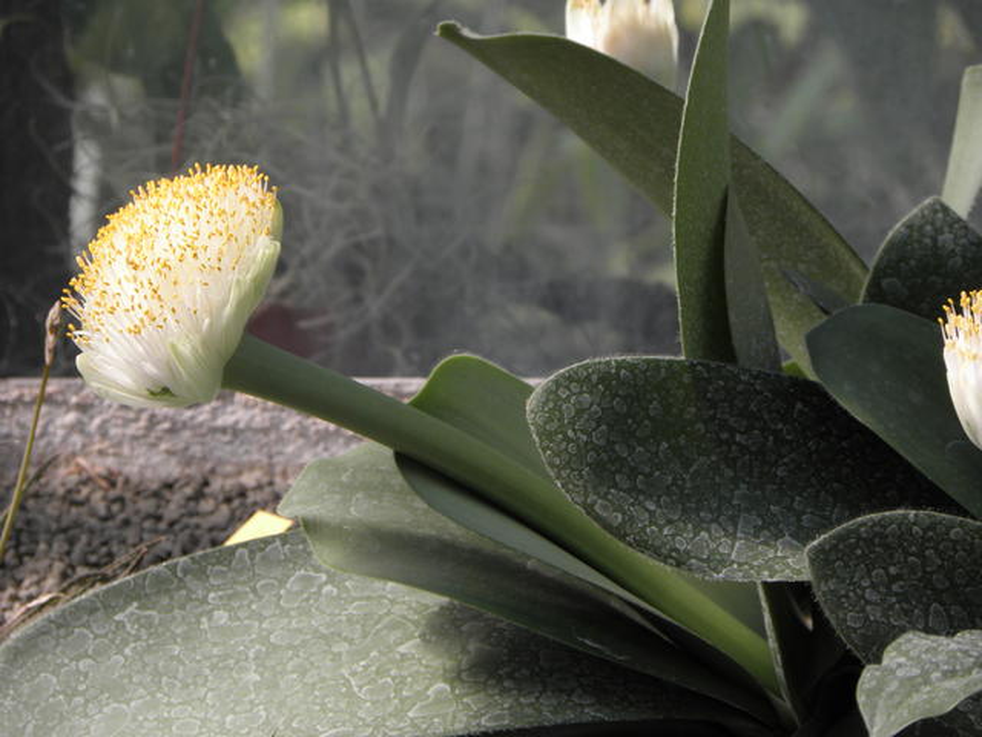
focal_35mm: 349
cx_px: 491
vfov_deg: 4.3
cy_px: 368
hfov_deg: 5.7
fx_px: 9901
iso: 125
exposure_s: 1/200
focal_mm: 62.19
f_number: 5
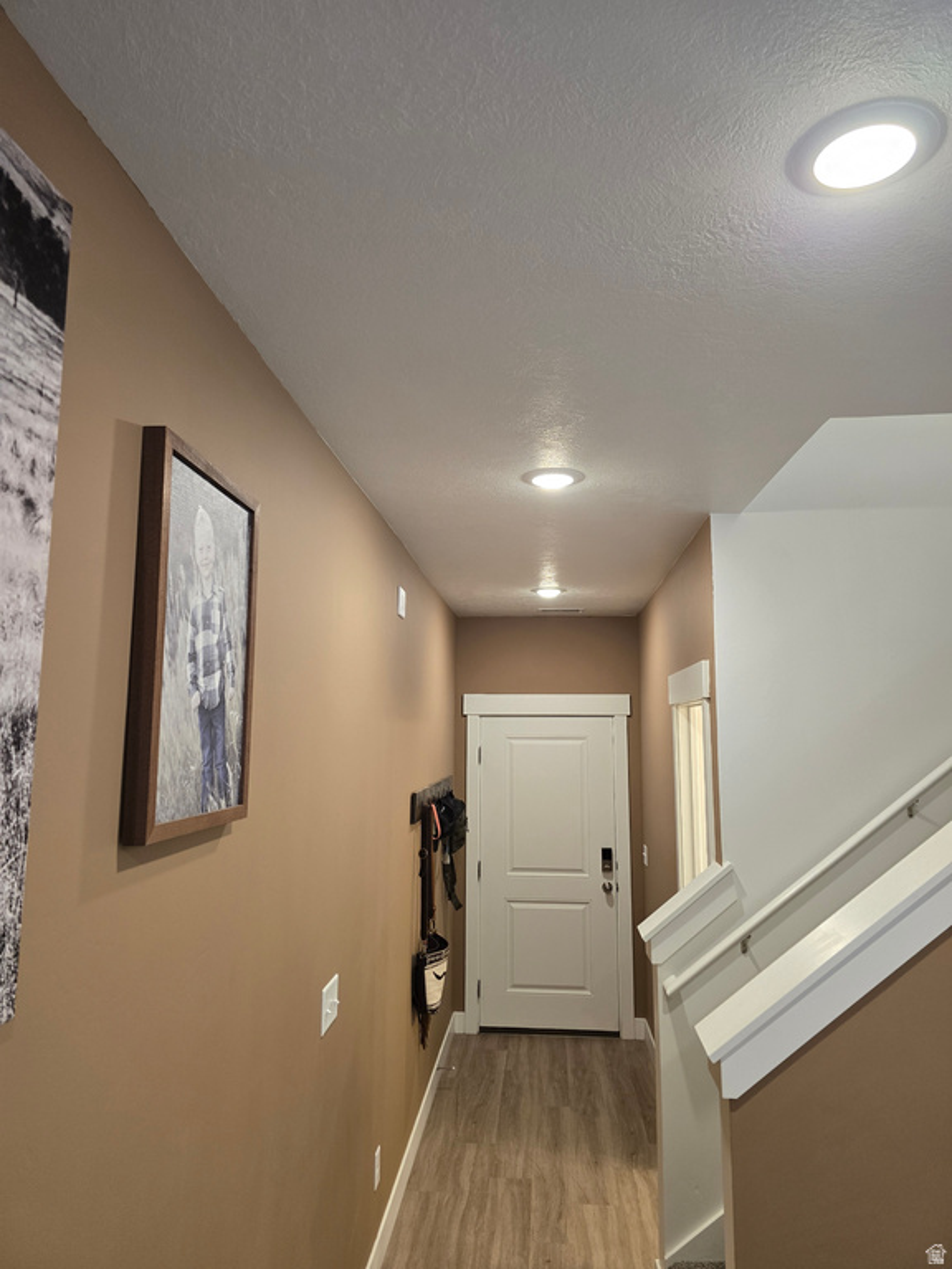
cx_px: 476
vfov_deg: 73.9
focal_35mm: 23
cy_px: 634
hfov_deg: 58.9
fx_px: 843
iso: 320
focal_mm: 6.3
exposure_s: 1/120
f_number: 1.7
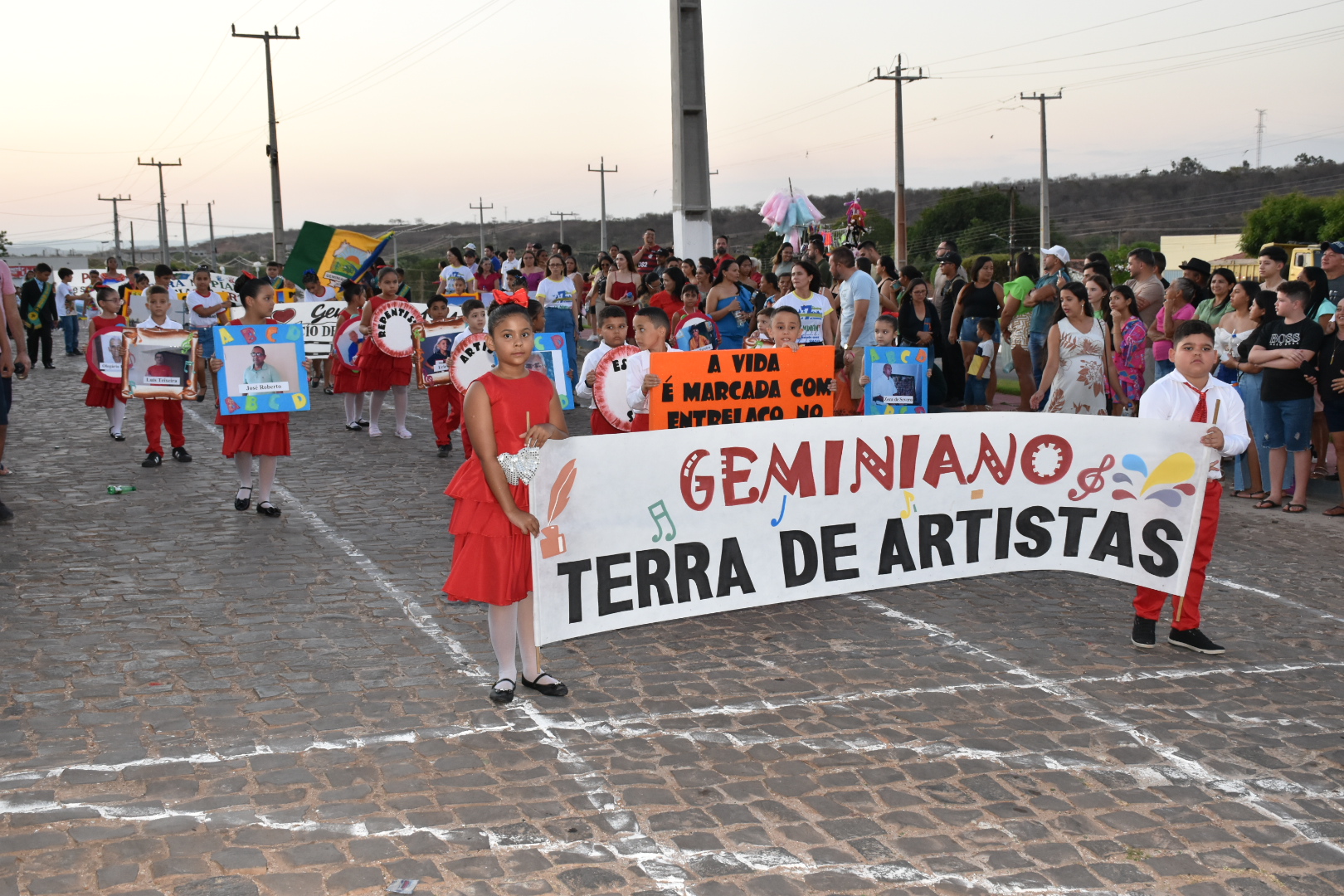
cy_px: 448
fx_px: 1680
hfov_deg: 43.6
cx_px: 672
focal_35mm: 45
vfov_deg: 29.9
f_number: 6.3
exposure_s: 1/100
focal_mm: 30
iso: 800
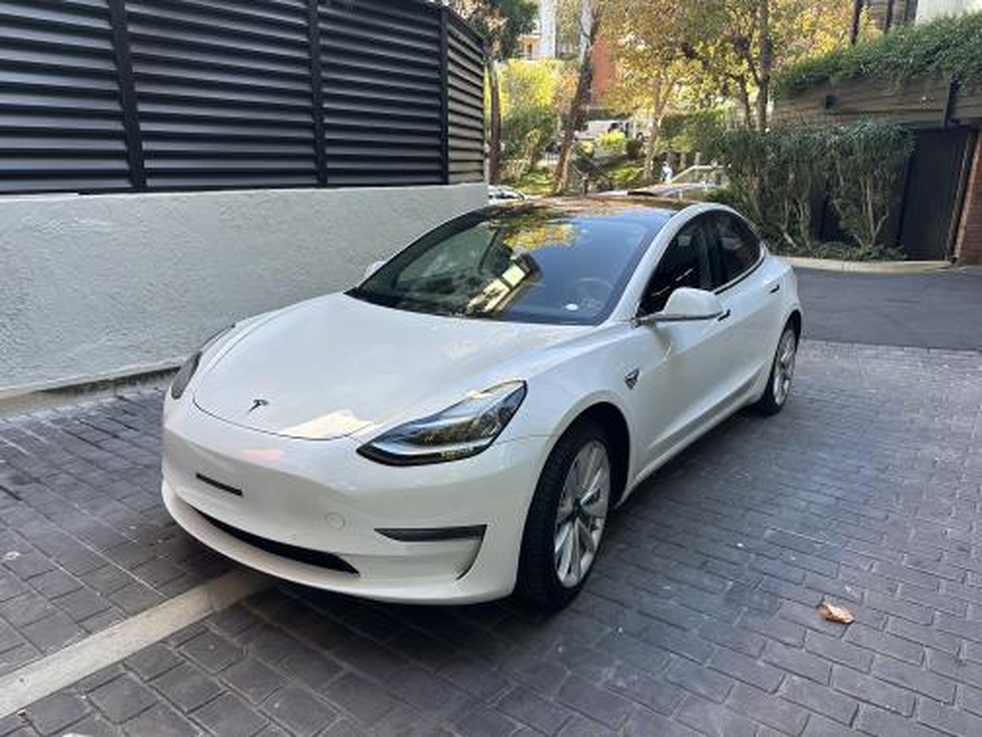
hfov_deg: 71.6
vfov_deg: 56.8
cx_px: 491
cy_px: 368
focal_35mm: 24
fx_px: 681
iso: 64
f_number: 1.78
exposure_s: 1/201
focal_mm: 6.86
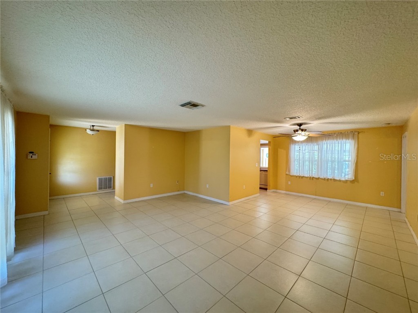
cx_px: 209
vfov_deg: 85.7
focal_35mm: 14
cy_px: 156
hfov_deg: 102.1
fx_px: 169
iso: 400
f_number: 2.2
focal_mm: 2.22
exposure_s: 1/60
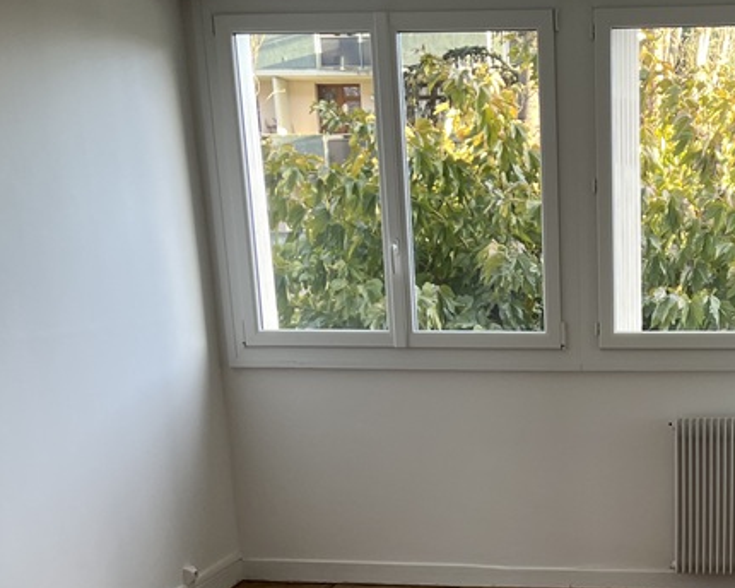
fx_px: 1283
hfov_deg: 30.8
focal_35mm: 59
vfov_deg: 24.4
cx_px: 634
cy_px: 619
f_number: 1.6
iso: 80
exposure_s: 1/122
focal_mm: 5.1
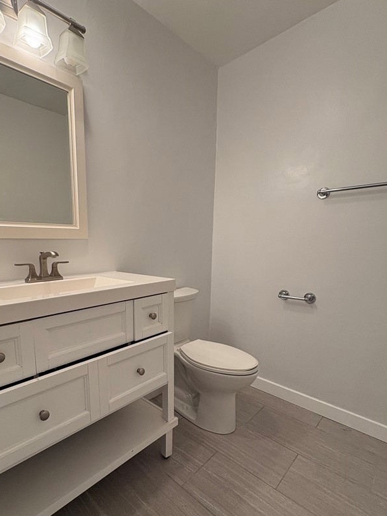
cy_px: 285
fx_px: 268
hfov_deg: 70.7
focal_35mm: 18
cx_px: 151
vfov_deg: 87.4
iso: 160
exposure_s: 1/120
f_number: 2.2
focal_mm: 2.22
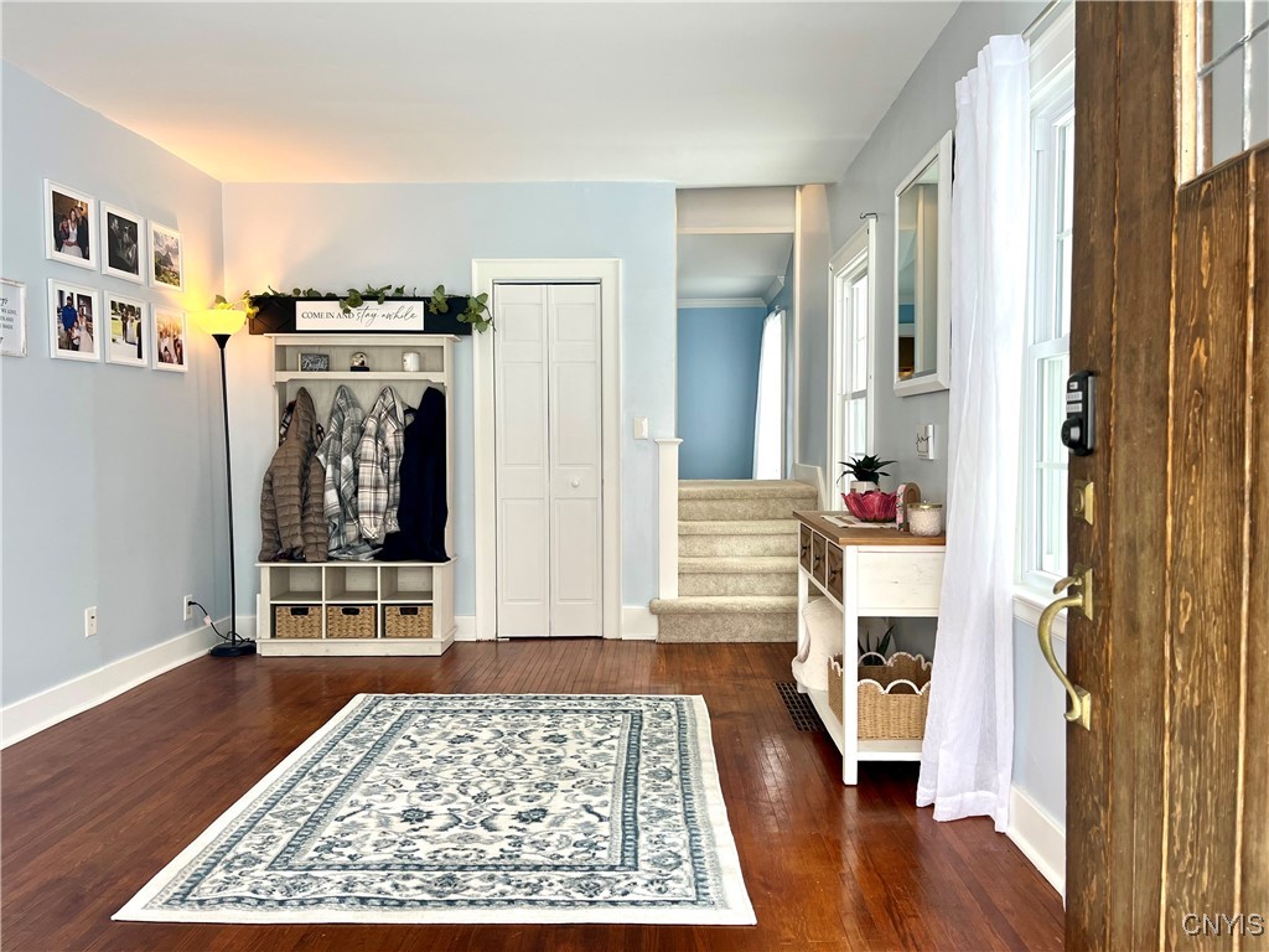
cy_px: 476
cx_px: 634
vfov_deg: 53.1
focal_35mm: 26
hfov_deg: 67.3
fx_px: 953
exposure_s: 1/122
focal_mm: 5.1
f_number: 1.6
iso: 50
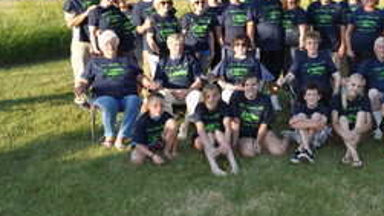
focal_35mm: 50
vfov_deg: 23.3
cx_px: 295
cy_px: 21
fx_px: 509
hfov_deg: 40.0
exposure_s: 1/200
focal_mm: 20
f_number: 7.1
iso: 200
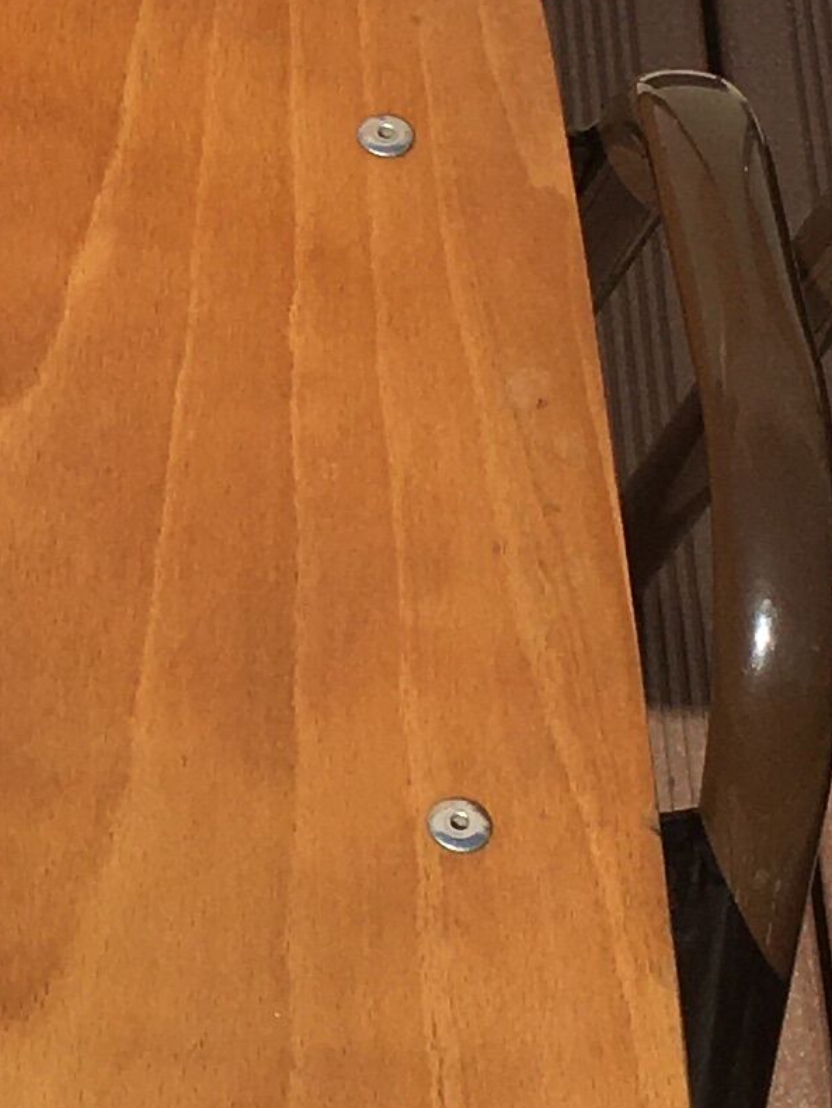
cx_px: -474
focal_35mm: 148
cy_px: 50
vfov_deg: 13.2
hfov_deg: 9.7
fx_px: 4740
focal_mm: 4.15
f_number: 2.2
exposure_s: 1/3846
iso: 25
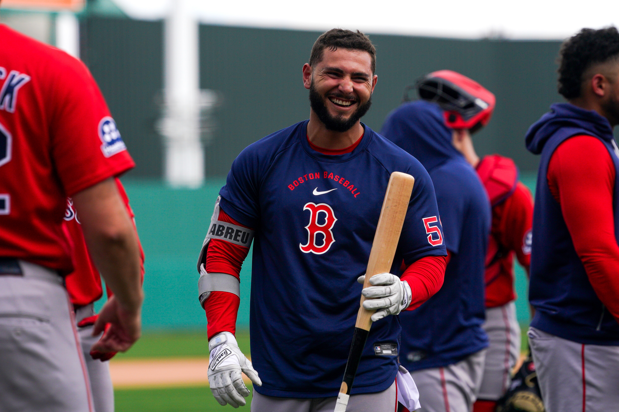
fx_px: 3868
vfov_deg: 6.1
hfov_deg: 9.1
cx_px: 310
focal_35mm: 225
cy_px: 206
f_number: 2.8
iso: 250
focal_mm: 150
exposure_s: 1/4000
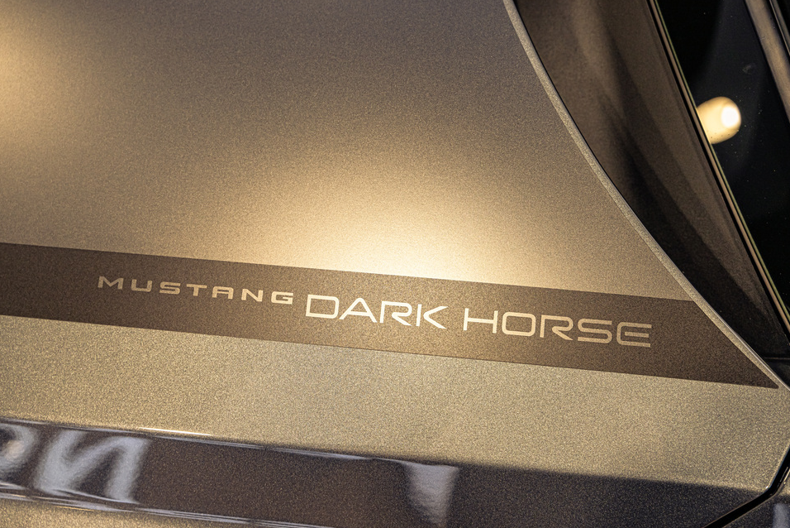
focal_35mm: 46
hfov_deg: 42.7
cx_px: 414
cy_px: 278
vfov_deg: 29.3
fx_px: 1010
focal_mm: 43
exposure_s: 1/100
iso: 400
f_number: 4
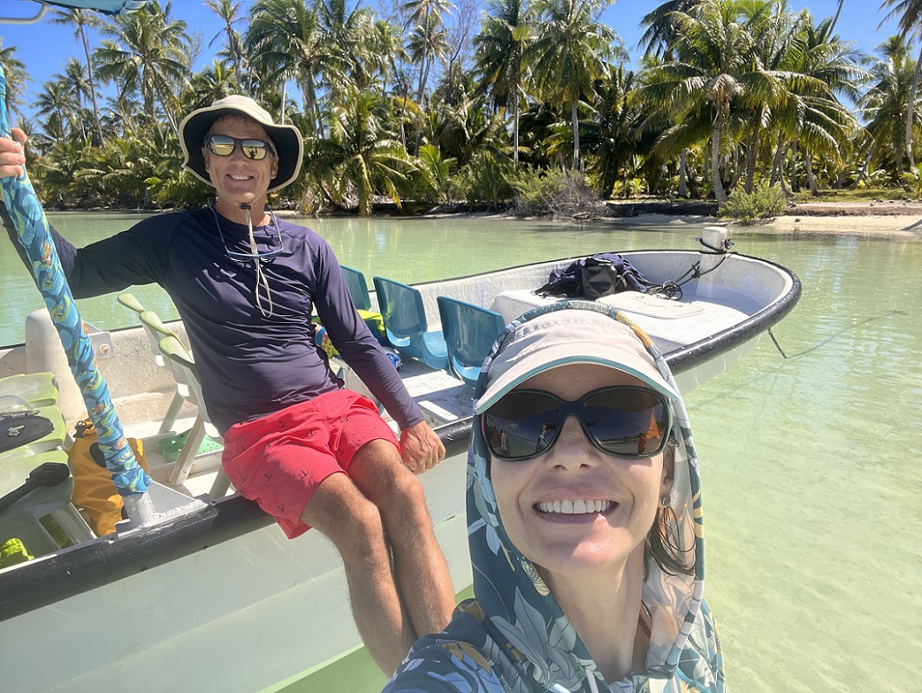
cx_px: 461
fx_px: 613
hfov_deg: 73.9
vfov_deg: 58.9
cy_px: 346
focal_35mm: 23
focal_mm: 2.71
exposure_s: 1/667
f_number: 2.2
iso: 32
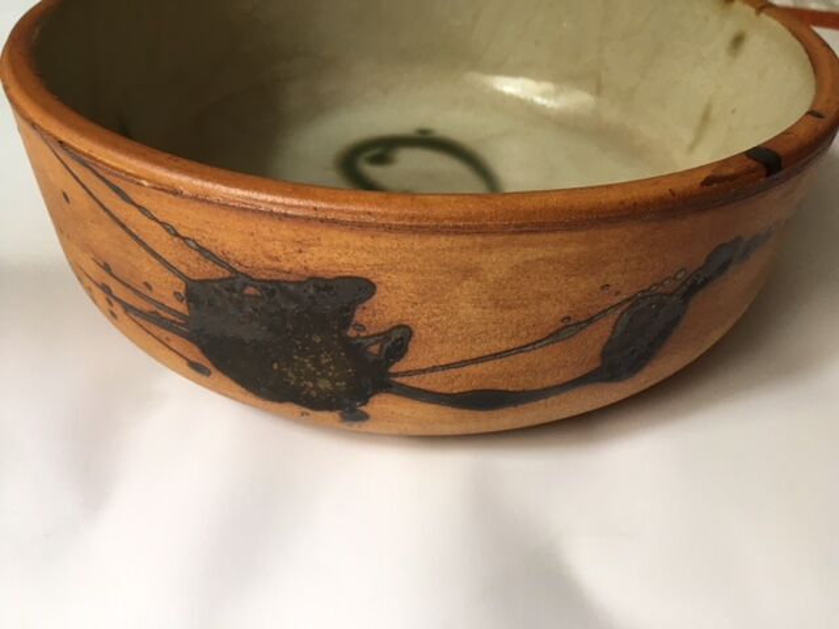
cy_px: 314
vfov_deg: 48.2
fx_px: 703
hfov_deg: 61.7
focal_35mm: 29
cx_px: 420
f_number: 2.2
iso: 40
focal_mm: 4.15
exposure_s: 1/33
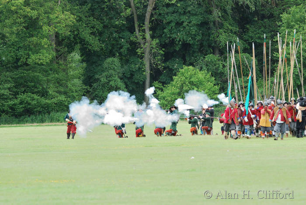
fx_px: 2552
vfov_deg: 4.6
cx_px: 153
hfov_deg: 6.9
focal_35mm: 300
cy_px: 102
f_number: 5.3
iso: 560
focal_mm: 200
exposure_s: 1/500
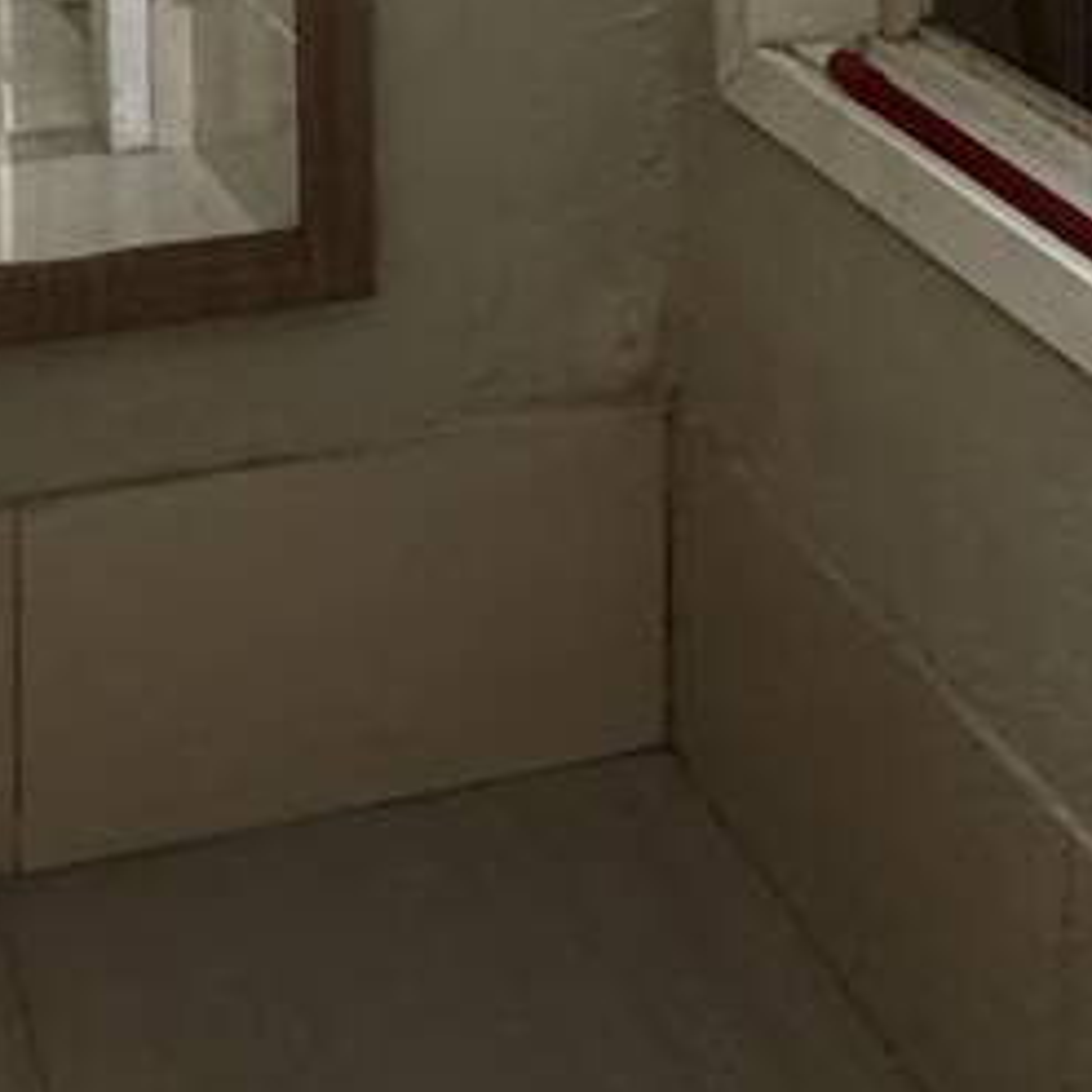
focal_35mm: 72
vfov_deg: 19.8
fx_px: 2570
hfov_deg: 23.8
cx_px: 318
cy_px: -676
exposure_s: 1/60
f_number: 2.2
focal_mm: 2.22
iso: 500
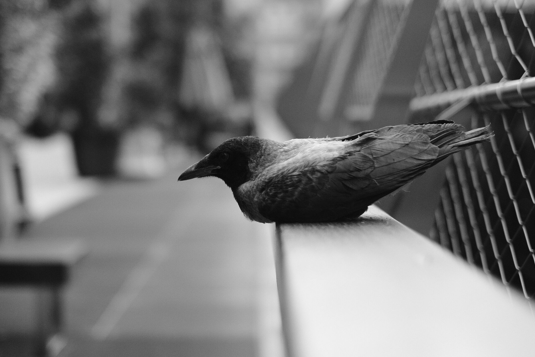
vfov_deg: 22.6
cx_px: 255
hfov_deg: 33.4
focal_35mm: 60
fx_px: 892
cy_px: 168
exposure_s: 1/4000
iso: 2000
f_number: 1.6
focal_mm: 35
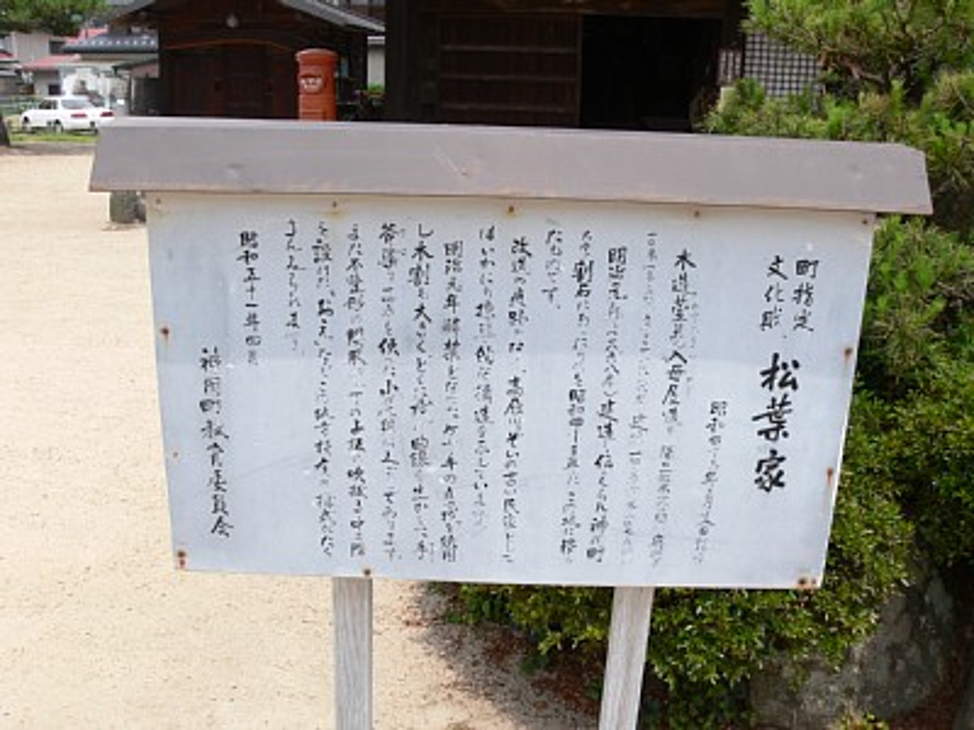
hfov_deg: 52.6
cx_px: 487
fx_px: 985
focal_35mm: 35
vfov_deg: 40.7
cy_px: 365
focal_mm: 7.4
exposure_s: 1/250
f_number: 5.6
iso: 80
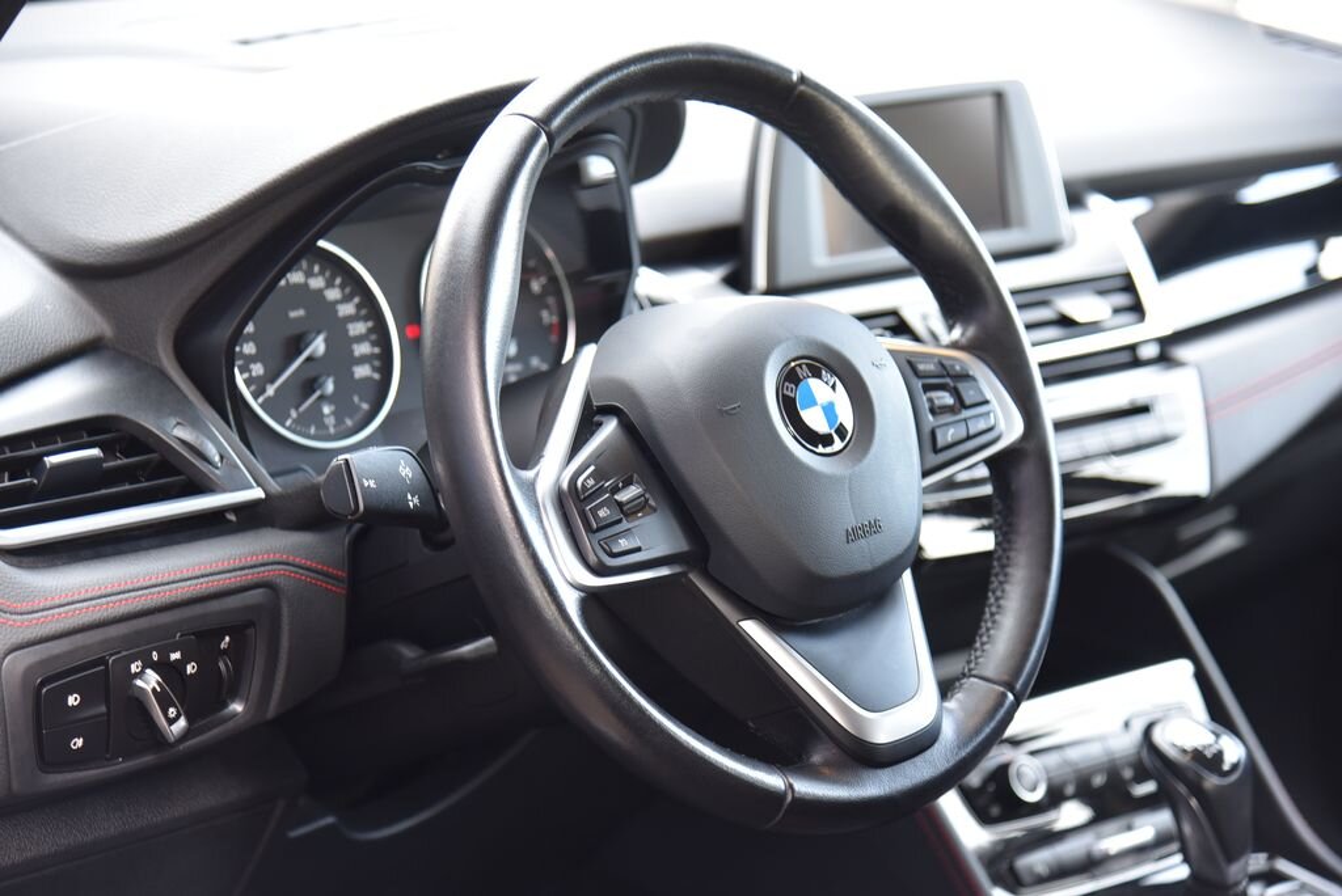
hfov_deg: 23.6
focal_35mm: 86
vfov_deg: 15.9
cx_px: 671
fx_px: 3208
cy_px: 448
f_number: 4
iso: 500
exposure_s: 1/40
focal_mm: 86
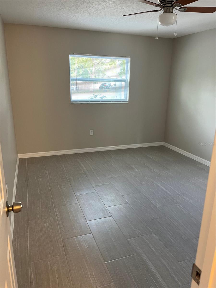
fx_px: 216
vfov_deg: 67.3
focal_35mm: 26
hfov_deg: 53.1
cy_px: 144
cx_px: 108
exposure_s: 1/60
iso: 160
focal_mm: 5.1
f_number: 1.6
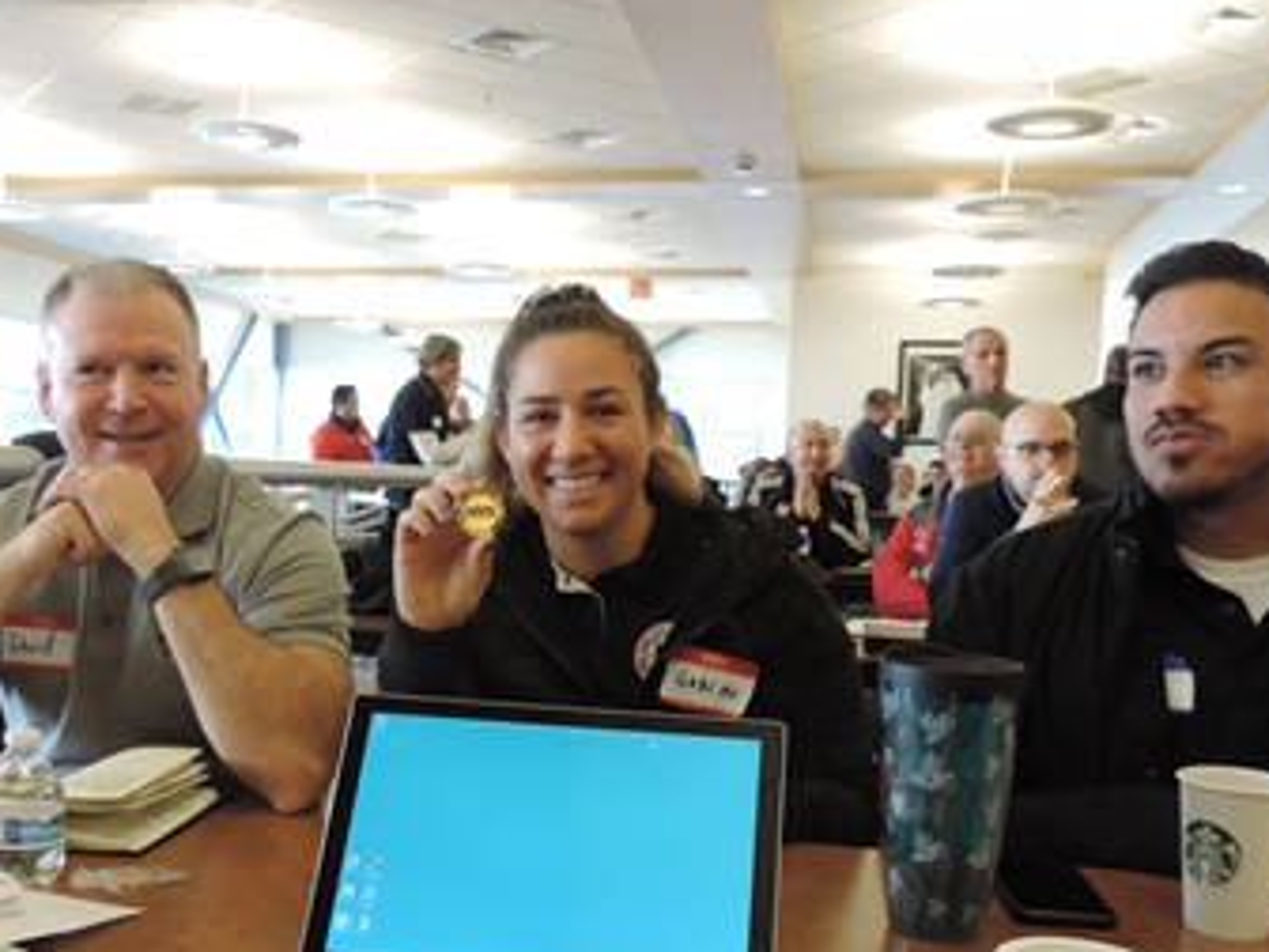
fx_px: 1466
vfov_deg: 35.8
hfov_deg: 46.4
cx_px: 480
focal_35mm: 40
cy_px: 597
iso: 280
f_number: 3.1
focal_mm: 5.3
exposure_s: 1/30
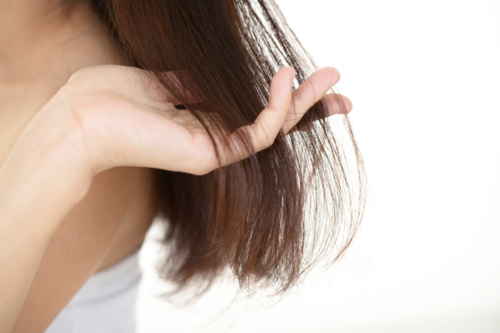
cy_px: 164
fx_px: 861
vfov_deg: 21.9
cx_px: 252
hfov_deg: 32.4
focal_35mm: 62
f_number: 4.5
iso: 125
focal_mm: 60
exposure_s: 1/160
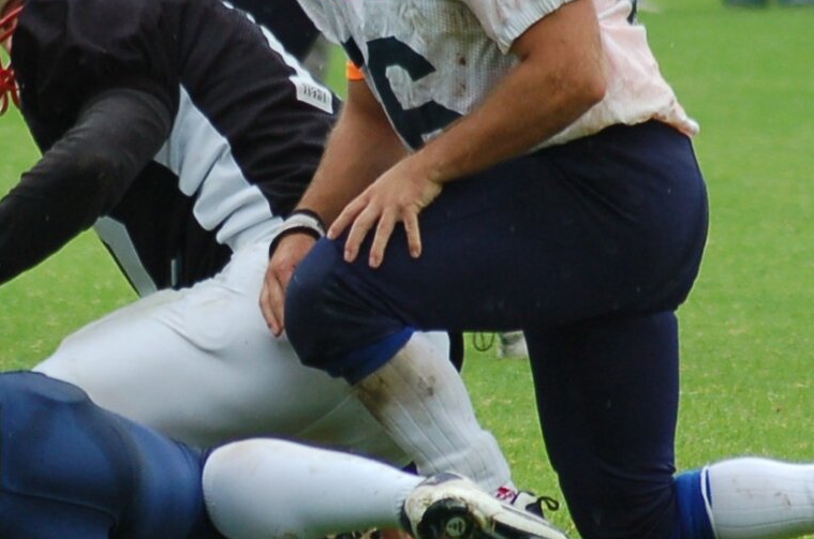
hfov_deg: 2.4
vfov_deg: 1.6
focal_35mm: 847
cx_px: 269
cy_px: 189
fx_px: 19125
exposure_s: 1/800
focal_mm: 195
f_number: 5
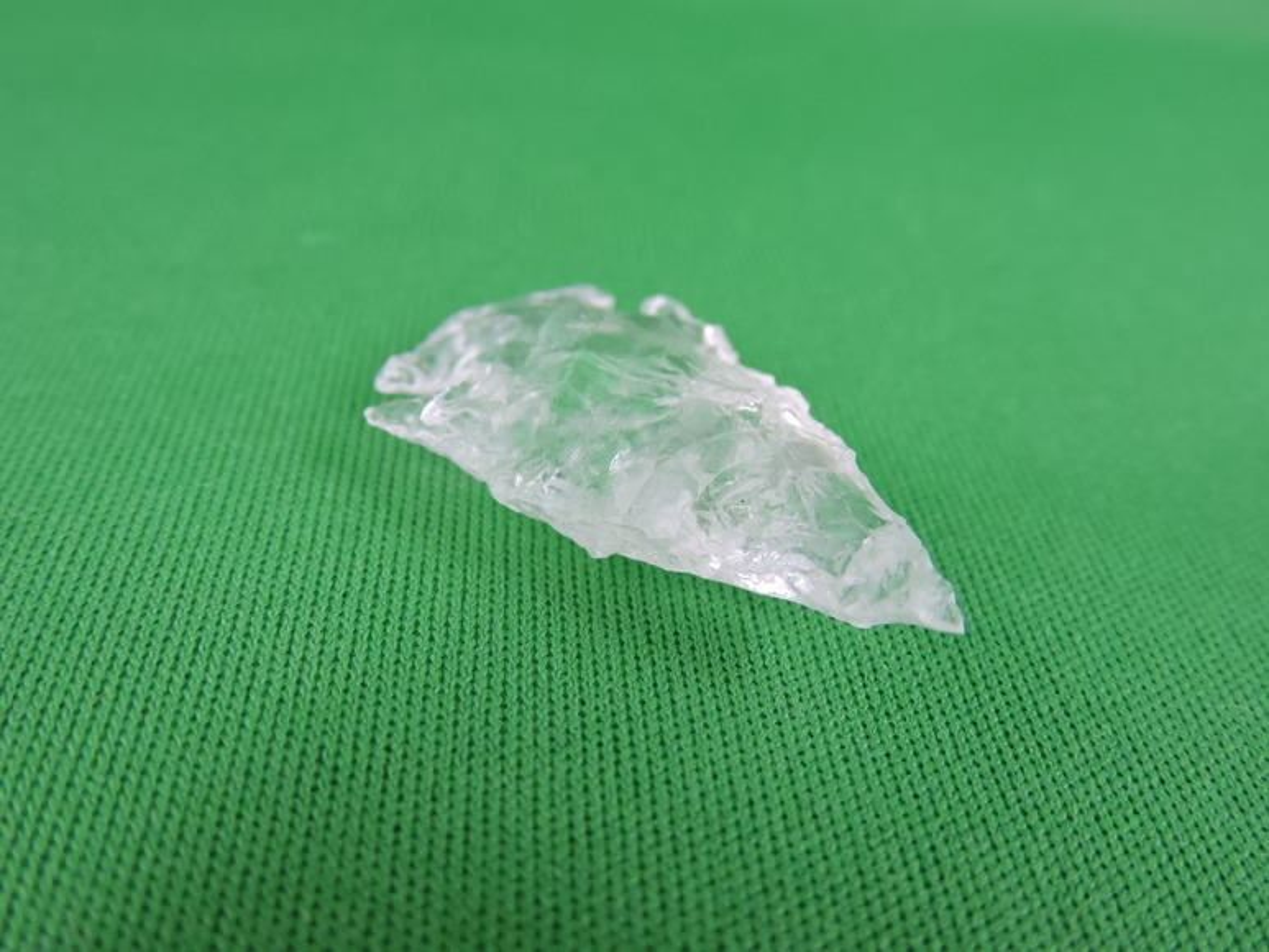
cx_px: 634
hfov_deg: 52.6
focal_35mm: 35
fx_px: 1283
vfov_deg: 40.7
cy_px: 476
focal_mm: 6.3
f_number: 3.8
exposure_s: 1/125
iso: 560
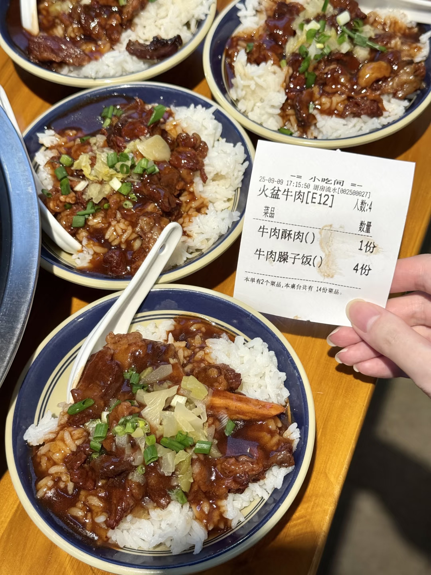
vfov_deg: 39.7
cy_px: 288
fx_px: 797
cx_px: 216
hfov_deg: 30.3
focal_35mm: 48
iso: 64
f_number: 1.78
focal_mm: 6.76
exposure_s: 1/405
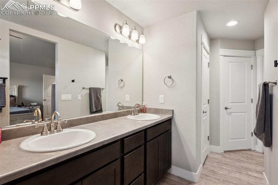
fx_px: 139
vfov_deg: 67.3
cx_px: 139
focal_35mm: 18
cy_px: 92
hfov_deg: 90.0
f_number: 13
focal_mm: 18
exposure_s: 1/1.25
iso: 100
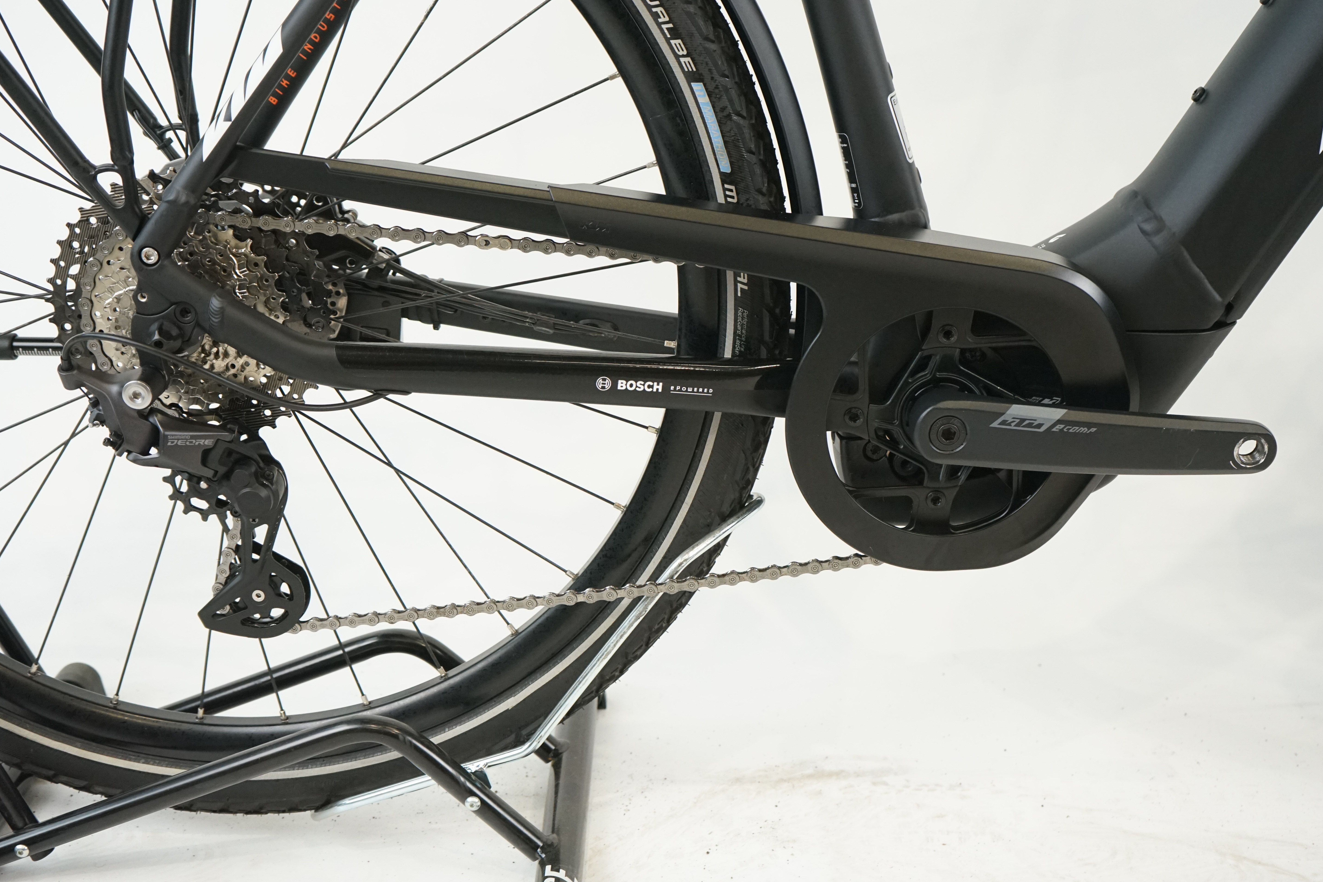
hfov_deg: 43.6
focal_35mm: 45
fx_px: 1654
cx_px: 669
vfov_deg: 29.9
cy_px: 454
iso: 2500
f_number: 5.6
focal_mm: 43
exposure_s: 1/200
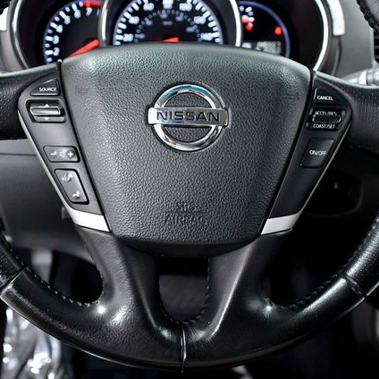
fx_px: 619
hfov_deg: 34.0
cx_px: 189
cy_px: 190
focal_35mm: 50
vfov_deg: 34.0
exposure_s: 1/125
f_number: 4.5
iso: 2500
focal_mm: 26
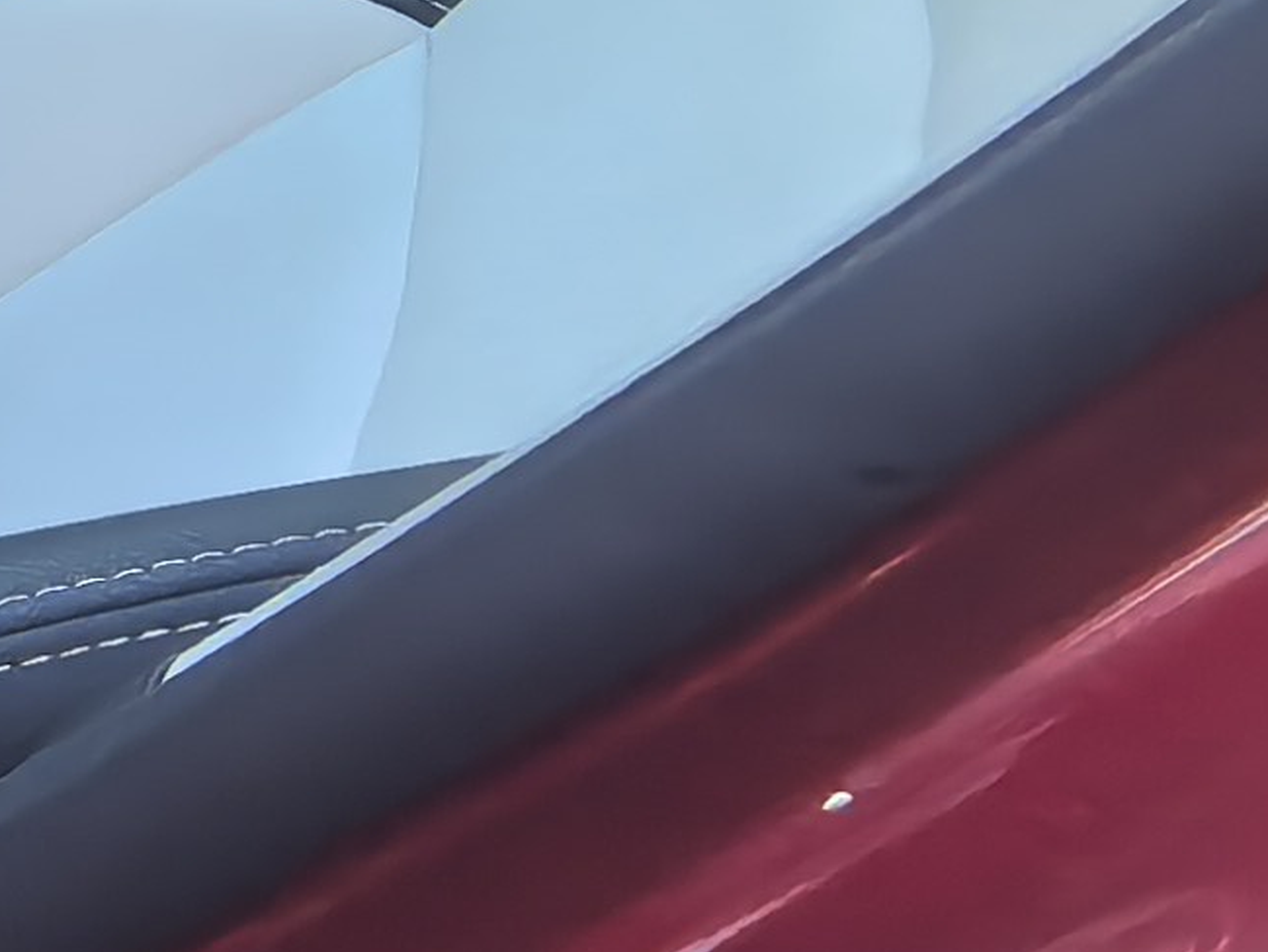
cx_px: -2600
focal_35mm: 82
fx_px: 3004
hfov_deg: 11.3
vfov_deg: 17.1
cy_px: -209
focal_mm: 1.95
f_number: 2.2
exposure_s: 1/100
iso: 100
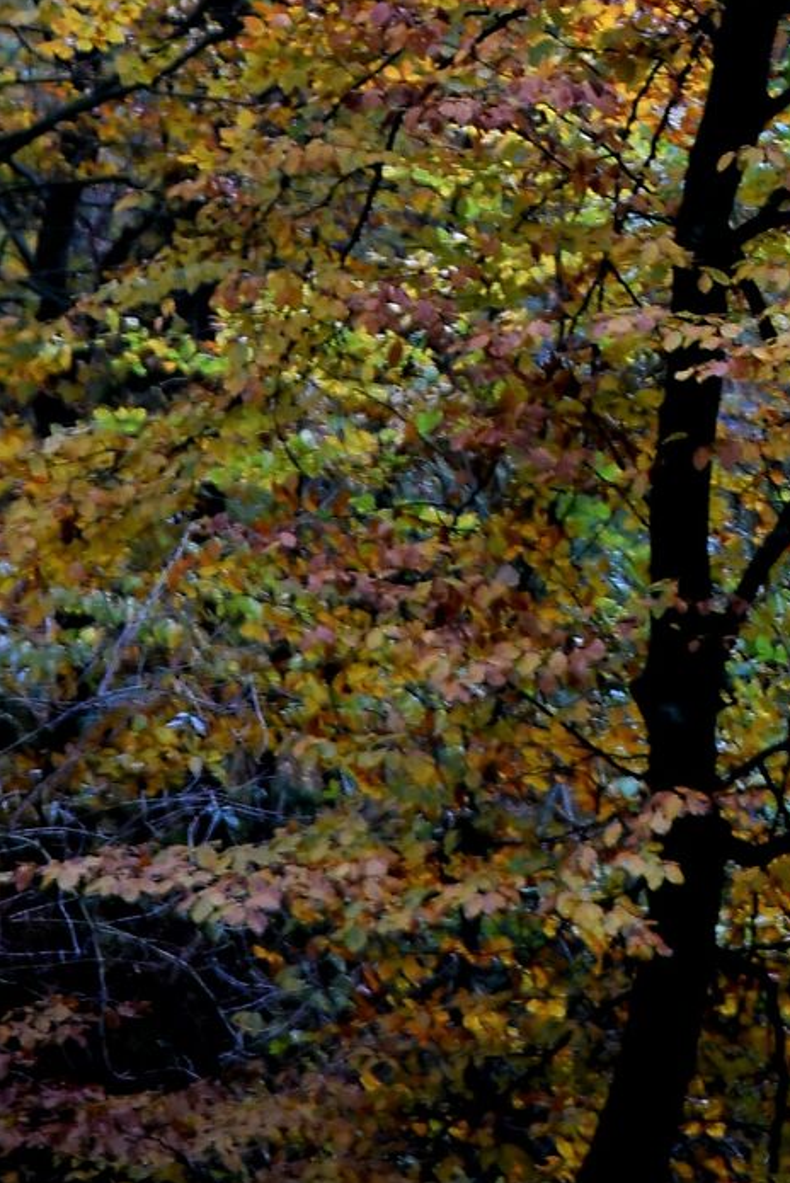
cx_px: 1115
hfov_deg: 3.5
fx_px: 12725
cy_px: -742
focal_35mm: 387
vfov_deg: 5.3
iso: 1600
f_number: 4.5
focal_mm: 112
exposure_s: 1/320
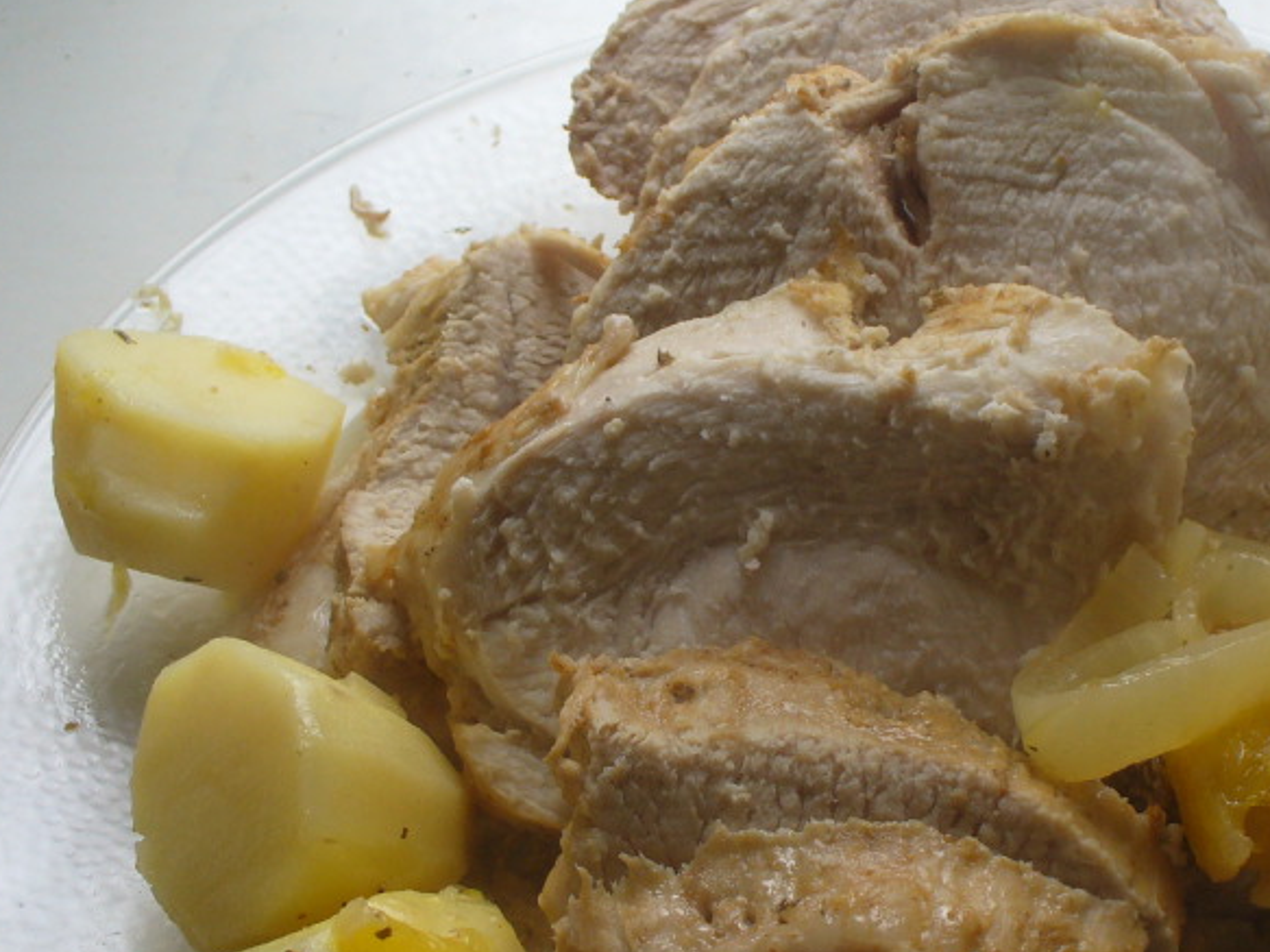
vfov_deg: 22.5
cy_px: 614
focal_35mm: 65
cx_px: 839
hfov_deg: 29.6
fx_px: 2384
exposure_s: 1/250
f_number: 2.8
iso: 80
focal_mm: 6.1
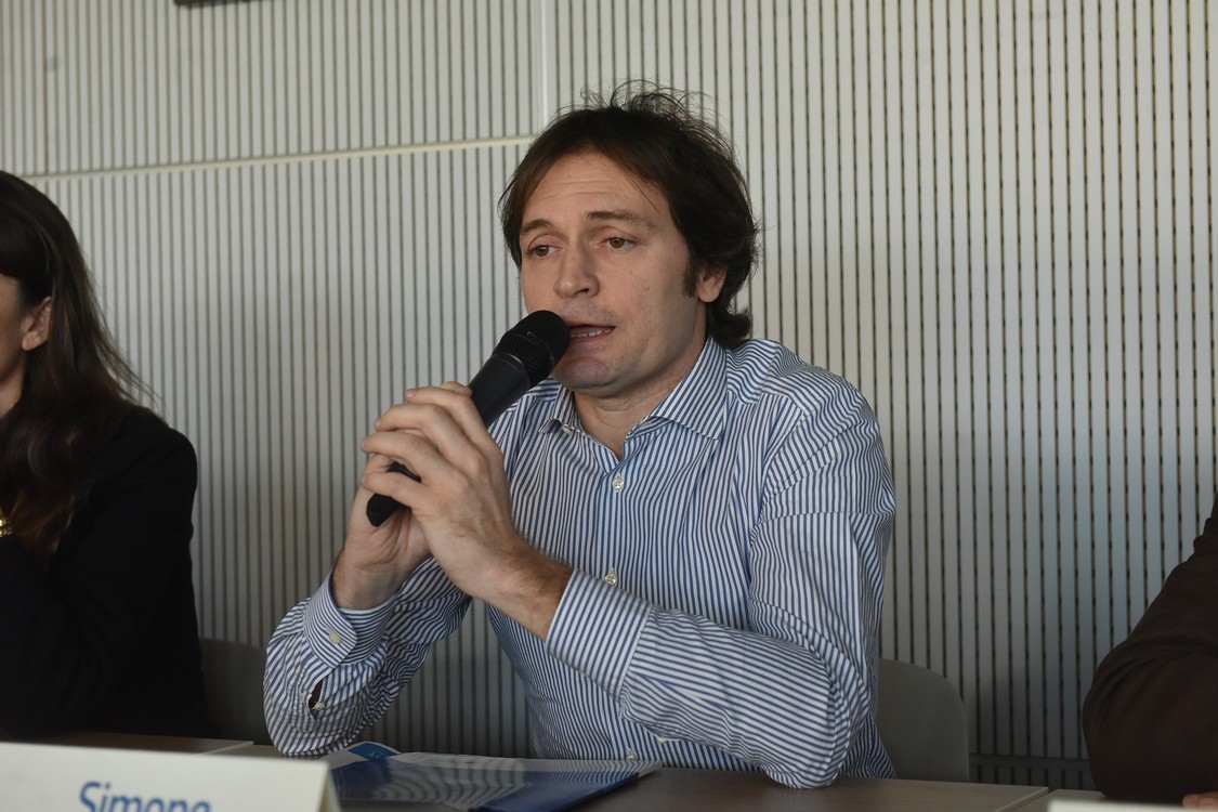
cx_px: 609
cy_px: 406
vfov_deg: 19.5
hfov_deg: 28.8
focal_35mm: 70
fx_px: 2368
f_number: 5
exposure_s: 1/250
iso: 3200
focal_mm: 70
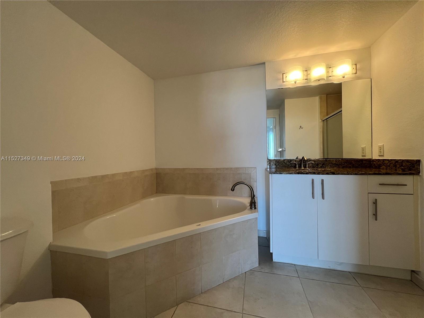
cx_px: 212
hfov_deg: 106.2
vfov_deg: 89.9
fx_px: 159
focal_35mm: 13
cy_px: 159
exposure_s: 1/120
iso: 250
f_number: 1.8
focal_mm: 1.57
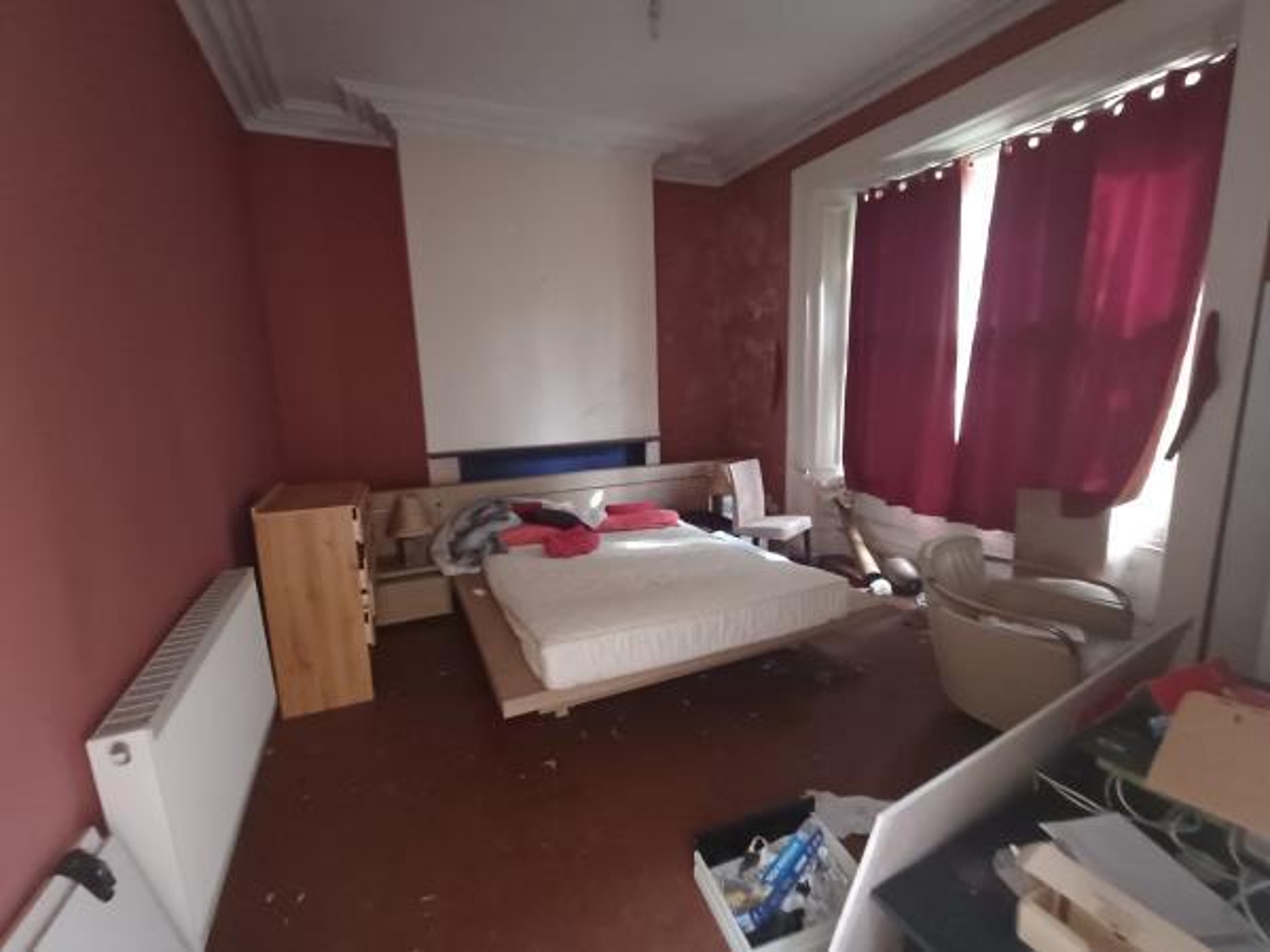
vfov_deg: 78.1
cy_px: 476
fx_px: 587
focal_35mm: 16
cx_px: 635
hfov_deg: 94.5
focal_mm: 1.64
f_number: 2.2
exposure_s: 1/14.3
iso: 640
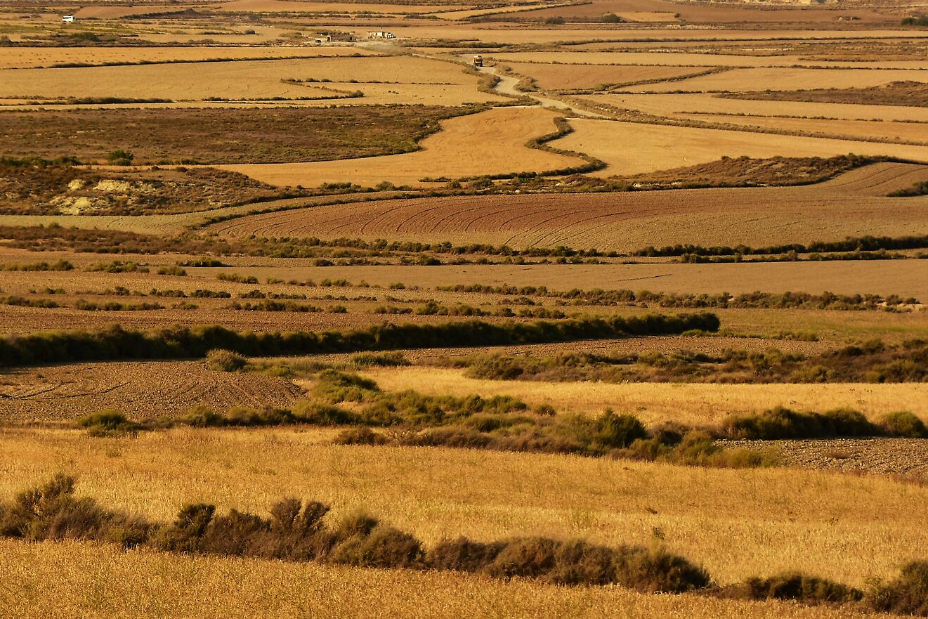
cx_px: 124
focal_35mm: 218
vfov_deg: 6.3
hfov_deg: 9.4
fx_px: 5620
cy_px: 101
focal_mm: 80
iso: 100
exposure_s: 1/500
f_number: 5.6
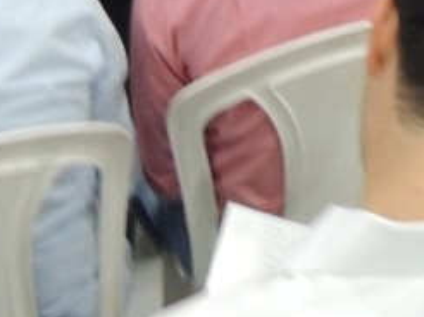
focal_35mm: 100
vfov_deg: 13.0
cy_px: -296
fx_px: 1224
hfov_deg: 18.1
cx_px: 581
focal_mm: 4.3
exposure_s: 1/8
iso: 450
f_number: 3
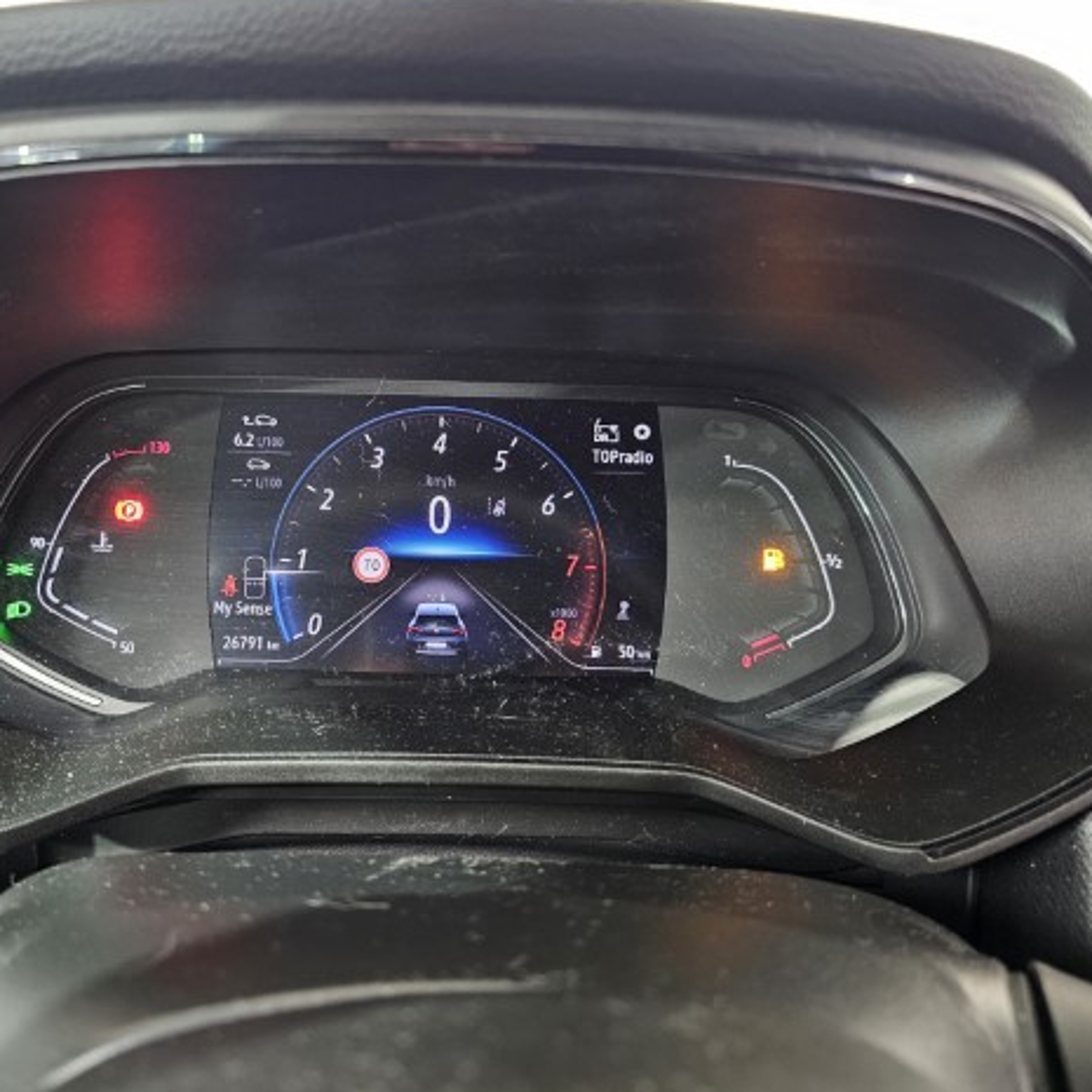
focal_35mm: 28
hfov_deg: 56.8
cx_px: 432
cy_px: 538
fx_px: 999
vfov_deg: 57.3
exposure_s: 1/25
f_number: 1.7
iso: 800
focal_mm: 6.3
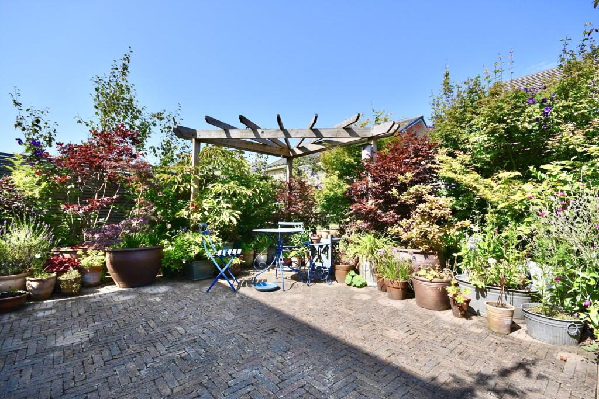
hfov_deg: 100.4
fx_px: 250
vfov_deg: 77.3
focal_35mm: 15
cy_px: 200
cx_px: 300
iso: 100
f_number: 8
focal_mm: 10
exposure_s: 1/160
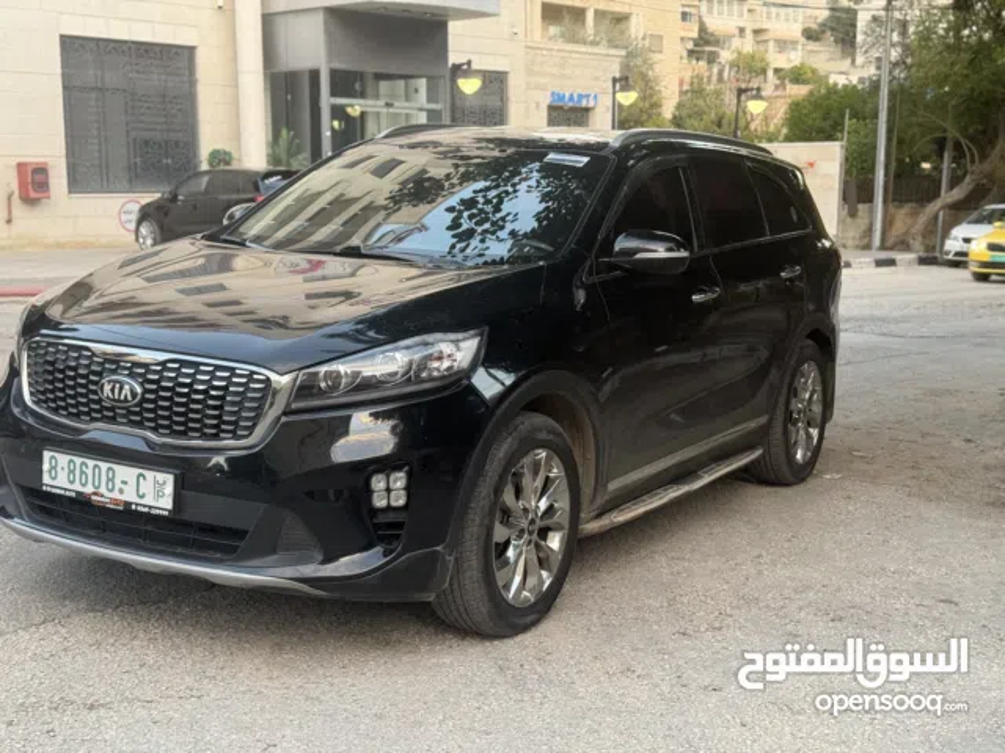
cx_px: 502
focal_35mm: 48
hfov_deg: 39.7
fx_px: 1394
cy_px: 376
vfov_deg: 30.3
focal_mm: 6.76
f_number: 1.78
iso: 200
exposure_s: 1/60
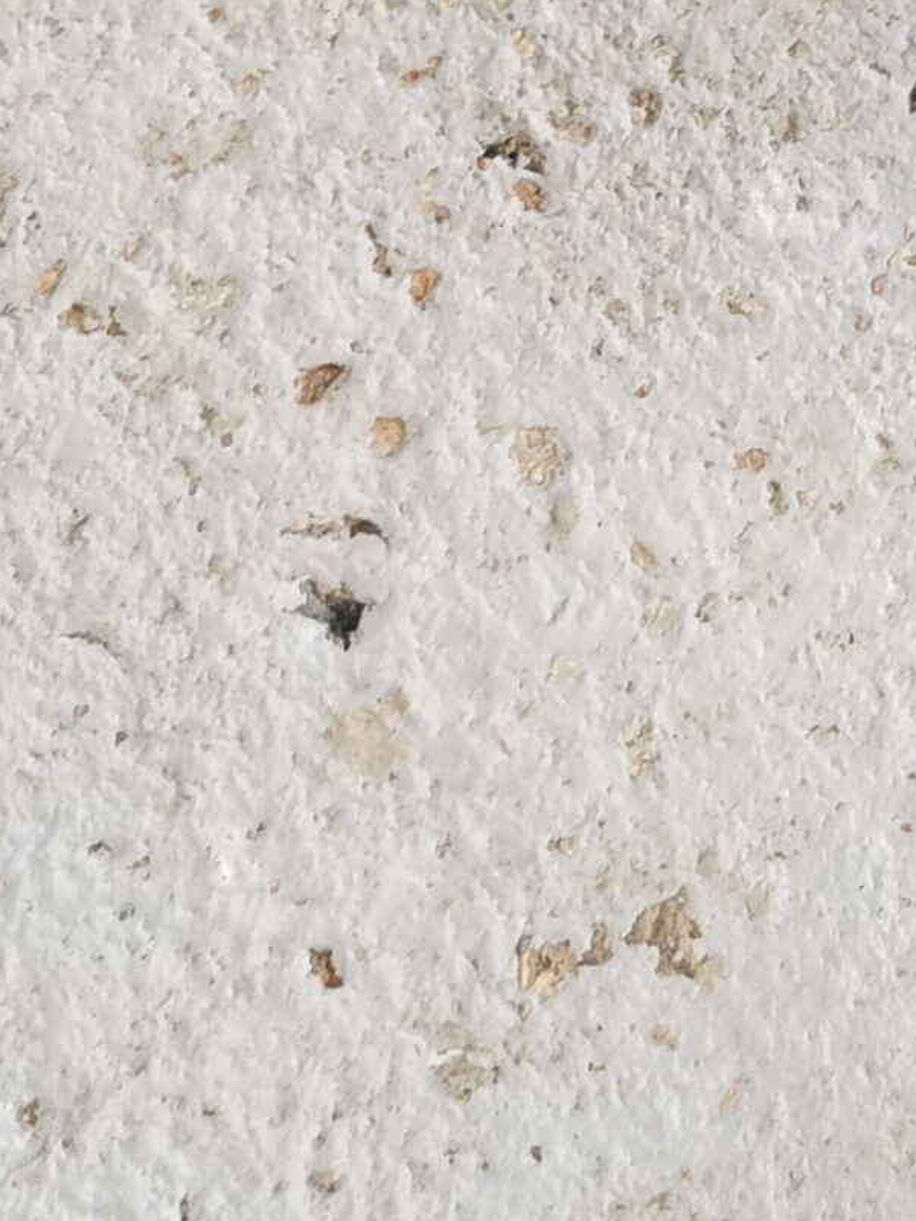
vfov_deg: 14.4
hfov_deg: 11.4
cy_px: -846
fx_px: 4339
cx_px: 1498
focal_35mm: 123
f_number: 1.8
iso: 100
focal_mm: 5.58
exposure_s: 1/50
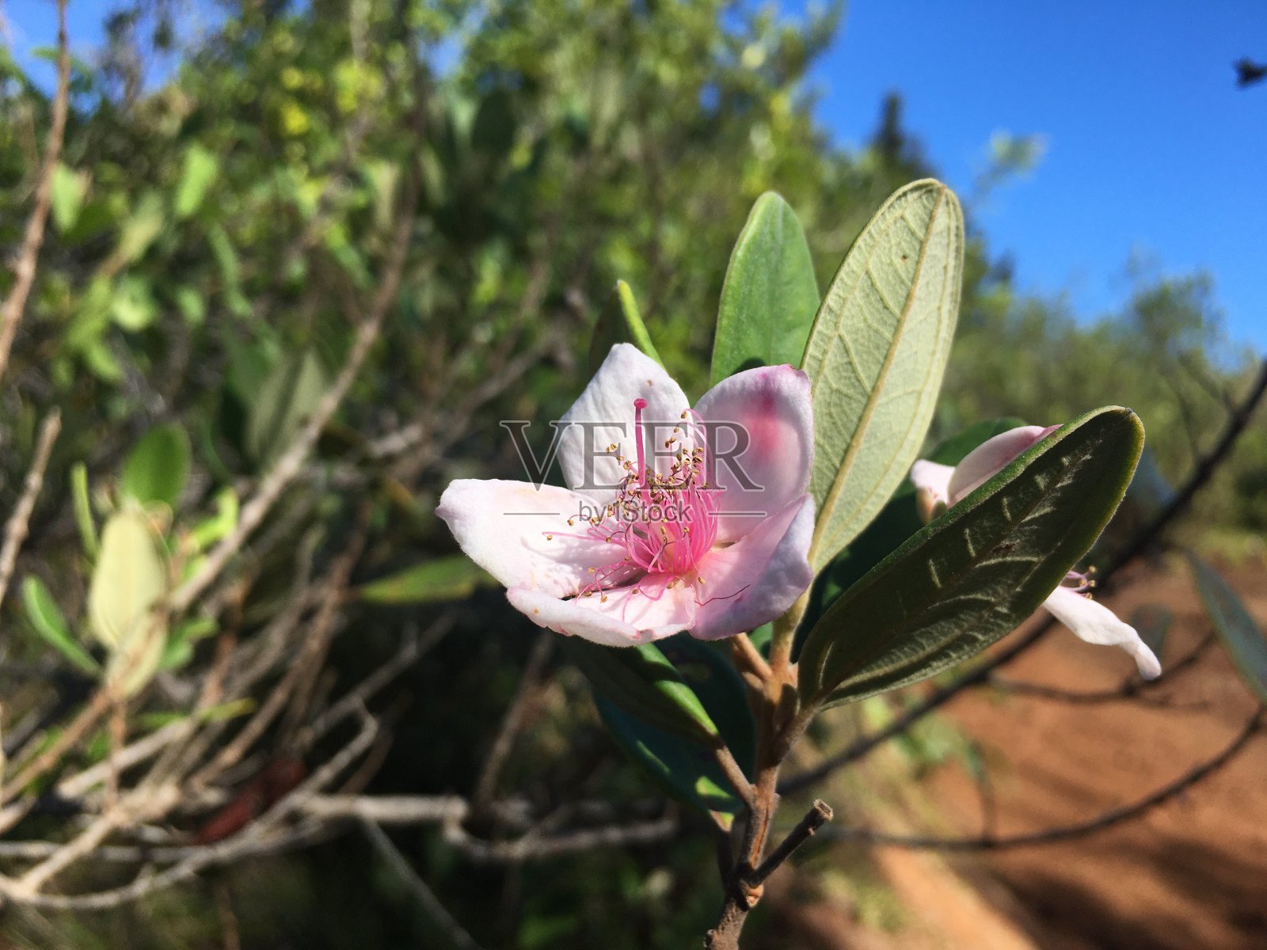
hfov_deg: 61.7
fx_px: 1061
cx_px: 634
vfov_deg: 48.2
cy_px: 475
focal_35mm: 29
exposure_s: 1/1451
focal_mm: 4.15
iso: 25
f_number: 2.2
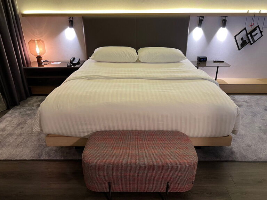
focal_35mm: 26
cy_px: 100
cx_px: 134
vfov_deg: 53.1
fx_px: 201
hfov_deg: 67.3
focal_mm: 5.7
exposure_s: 1/50
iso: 160
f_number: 1.5
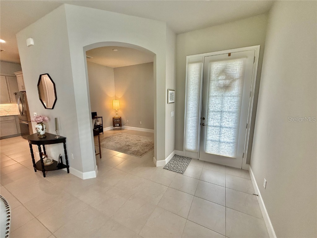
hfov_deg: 102.1
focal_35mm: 14
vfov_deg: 85.7
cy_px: 119
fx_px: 128
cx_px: 158
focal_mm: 2.22
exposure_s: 1/120
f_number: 2.2
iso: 160
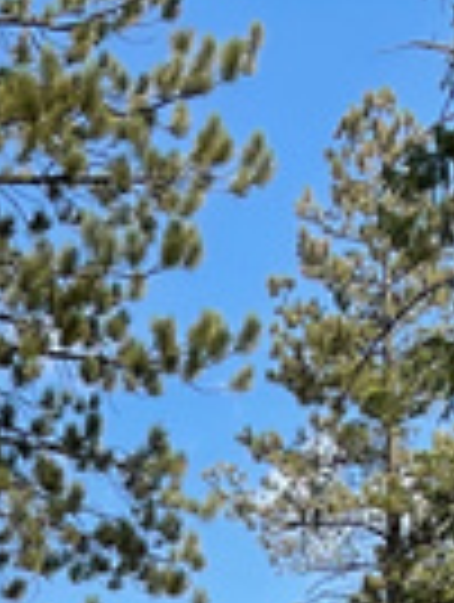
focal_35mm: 149
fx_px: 2597
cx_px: -130
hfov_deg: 9.8
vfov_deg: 10.3
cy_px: 1692
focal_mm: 4.2
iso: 32
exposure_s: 1/1689
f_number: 1.6
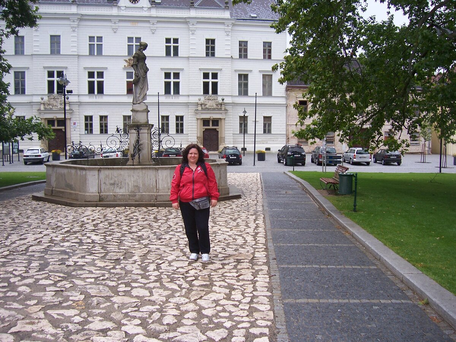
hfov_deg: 51.4
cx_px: 228
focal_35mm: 36
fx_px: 474
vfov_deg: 39.7
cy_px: 171
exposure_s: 1/500
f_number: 3
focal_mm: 6
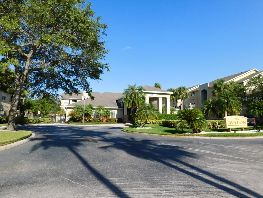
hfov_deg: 73.9
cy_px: 99
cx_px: 132
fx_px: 175
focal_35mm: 23
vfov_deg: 58.9
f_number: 6
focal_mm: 4
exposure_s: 1/400
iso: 125
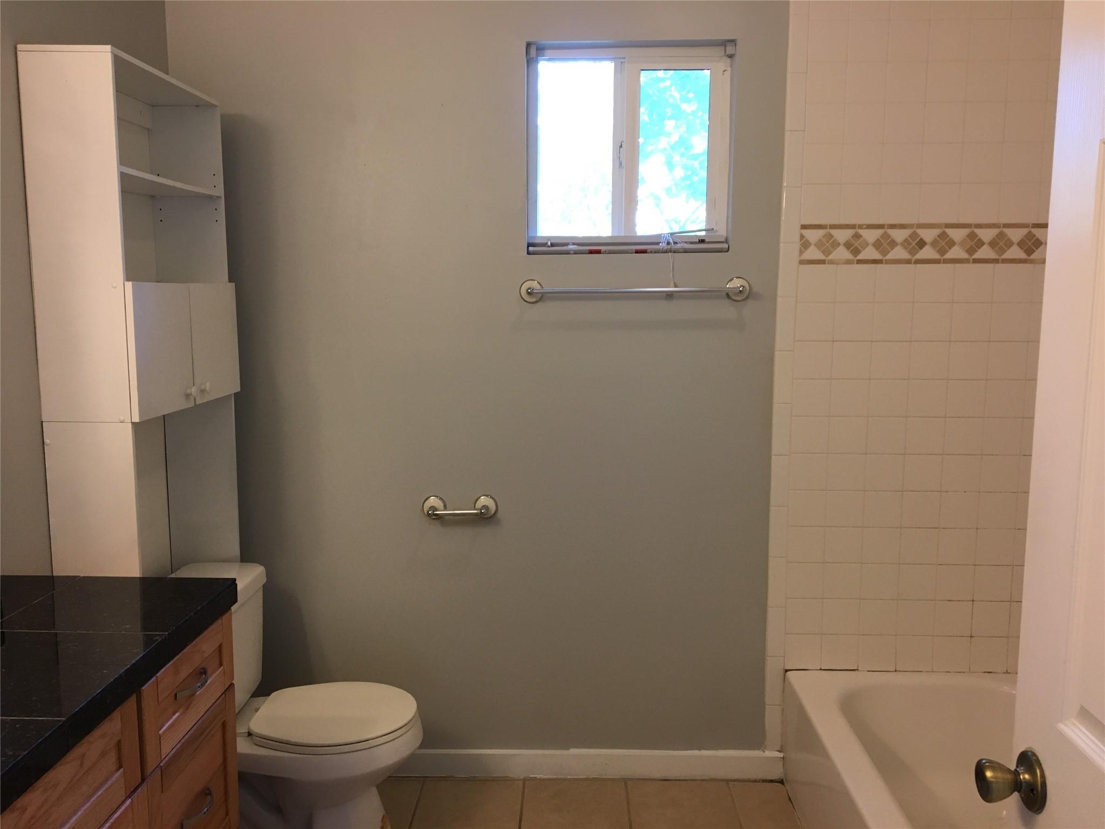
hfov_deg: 61.7
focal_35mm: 29
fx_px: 926
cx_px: 552
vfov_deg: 48.2
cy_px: 414
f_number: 2.2
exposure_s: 1/33
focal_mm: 4.15
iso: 125
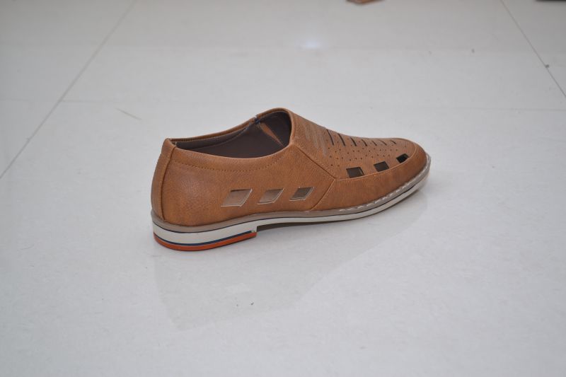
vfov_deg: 21.6
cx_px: 283
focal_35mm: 63
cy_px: 188
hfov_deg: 31.9
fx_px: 990
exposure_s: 1/125
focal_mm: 42
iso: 400
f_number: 5.6
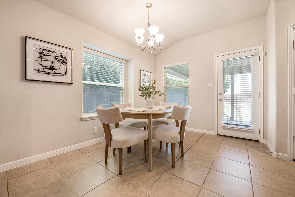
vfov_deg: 81.2
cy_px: 98
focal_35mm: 14
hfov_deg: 104.3
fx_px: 115
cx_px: 148
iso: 250
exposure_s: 1/8
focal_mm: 14
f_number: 11
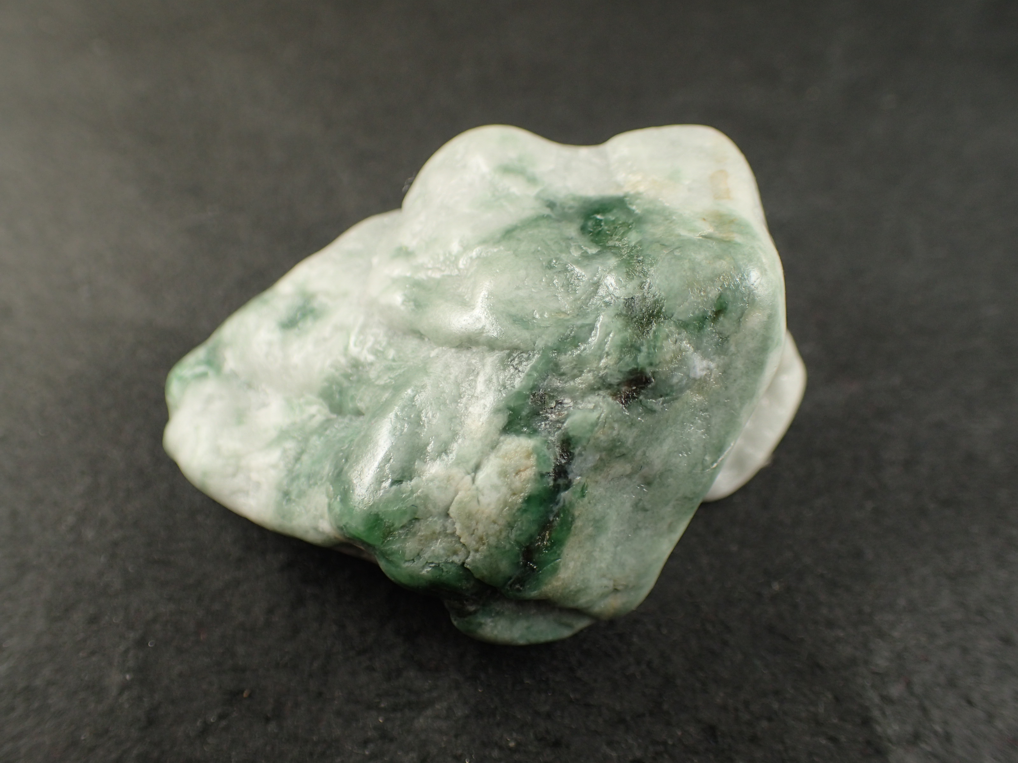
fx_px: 941
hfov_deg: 56.8
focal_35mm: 32
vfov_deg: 44.2
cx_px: 509
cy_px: 382
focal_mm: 5.87
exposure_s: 1/125
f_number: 2.4
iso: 100
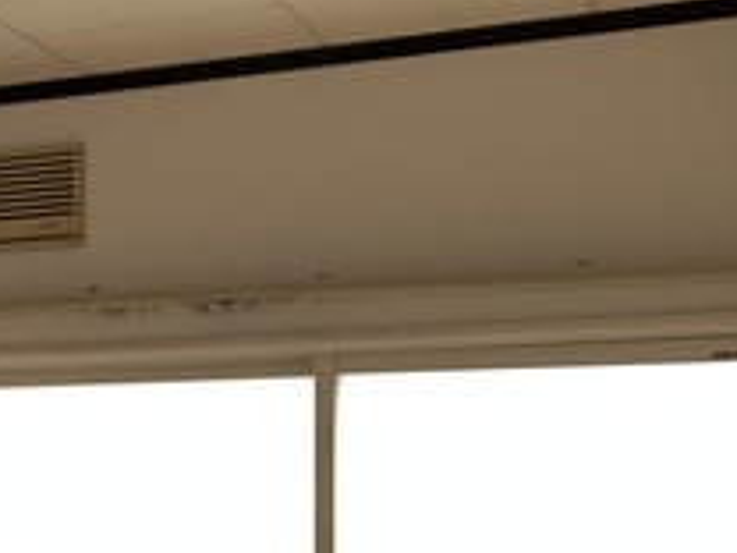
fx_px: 1597
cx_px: -89
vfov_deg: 19.1
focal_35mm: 75
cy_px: 542
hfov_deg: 24.2
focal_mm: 4.25
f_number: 1.8
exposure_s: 1/378
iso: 25
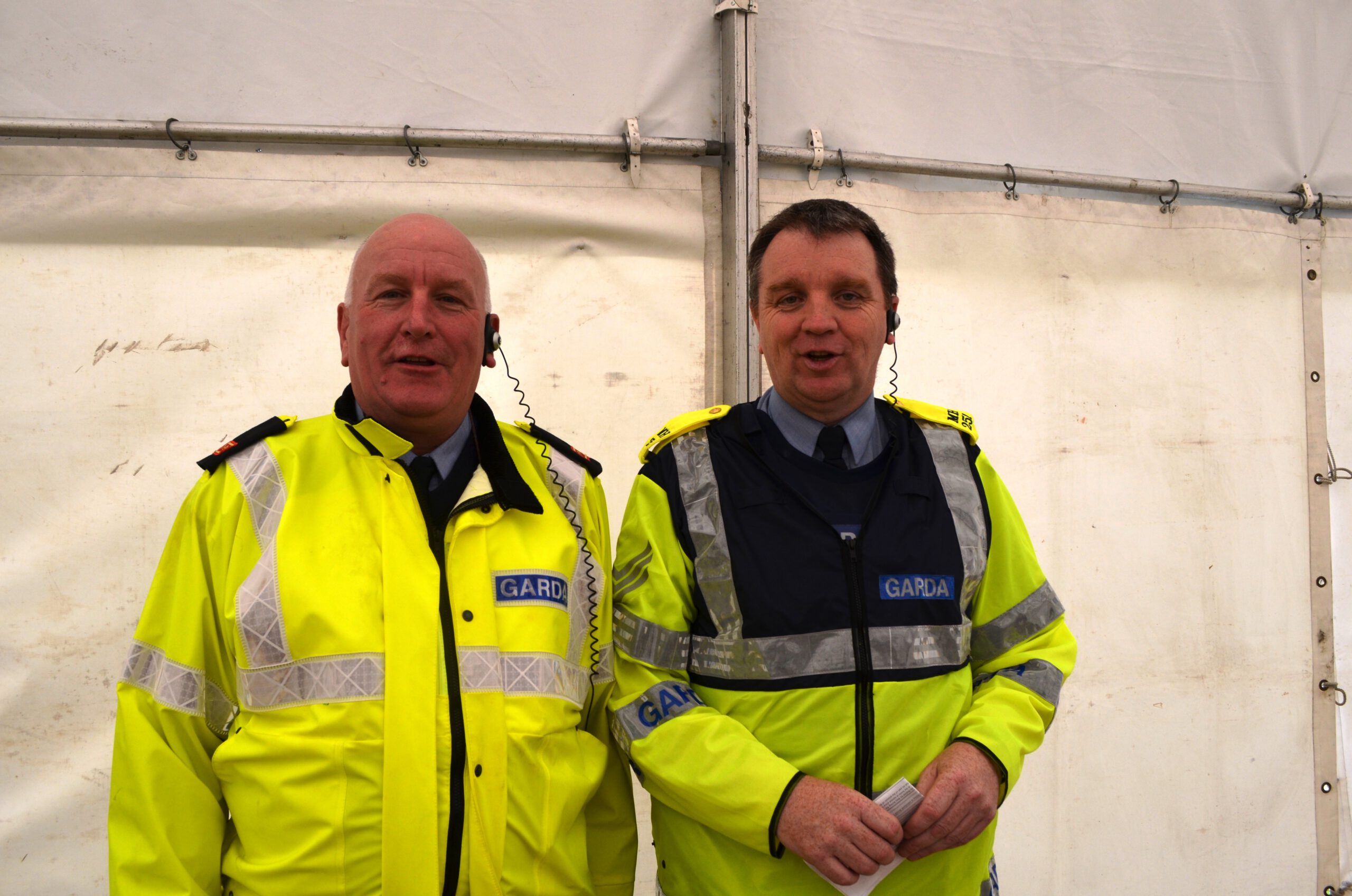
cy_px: 448
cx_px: 676
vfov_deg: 43.4
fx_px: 1124
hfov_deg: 62.0
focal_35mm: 30
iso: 200
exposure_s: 1/200
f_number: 8
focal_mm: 20
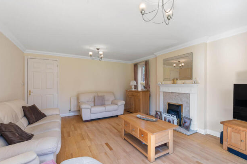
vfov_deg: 70.4
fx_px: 117
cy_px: 86
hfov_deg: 93.3
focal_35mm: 17
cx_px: 126
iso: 320
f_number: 8
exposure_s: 1/2.5
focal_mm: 16
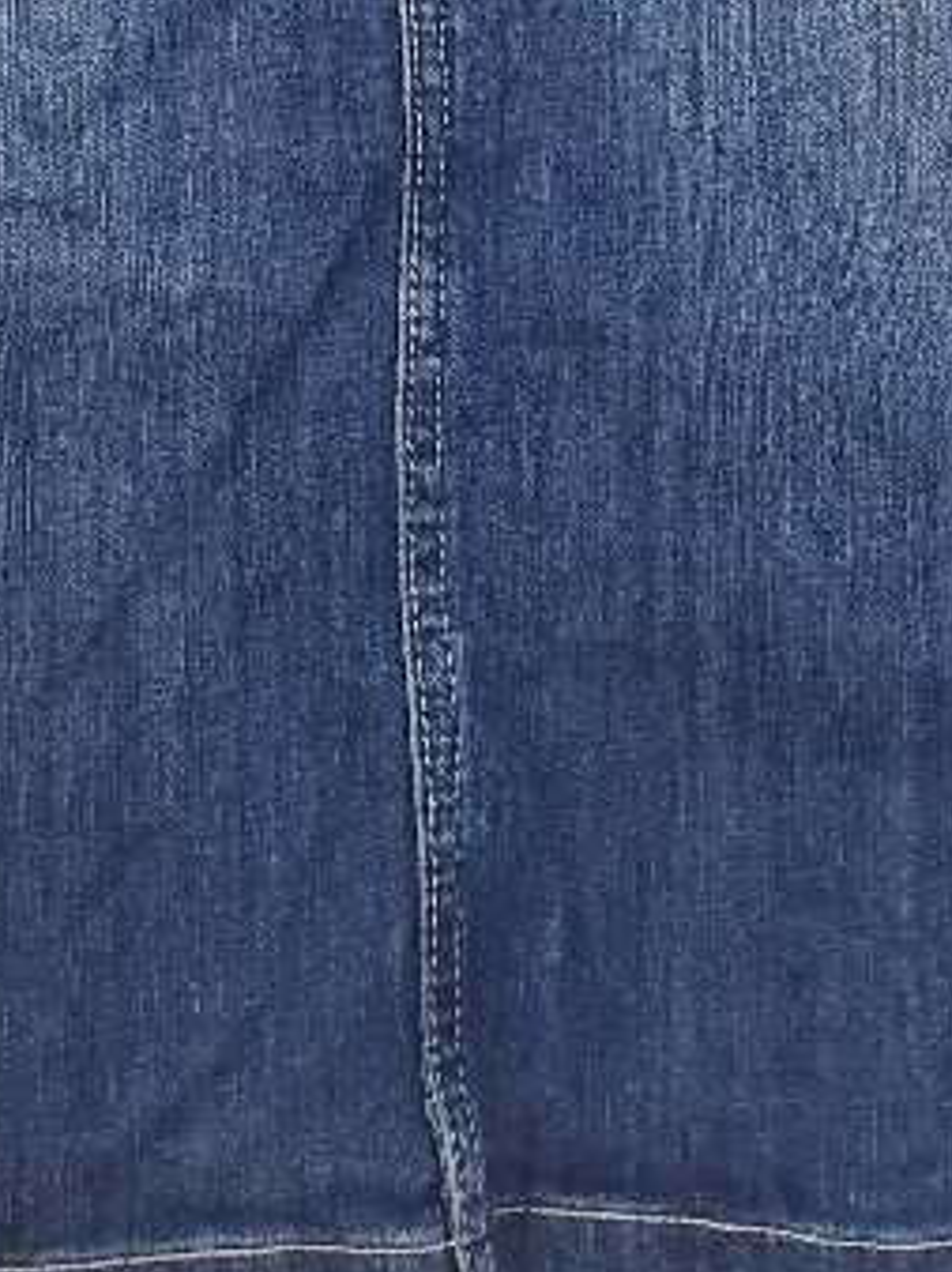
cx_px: 324
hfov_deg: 18.4
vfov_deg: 22.3
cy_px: -297
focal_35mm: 80
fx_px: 2937
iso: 400
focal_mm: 4.65
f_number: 1.8
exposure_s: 1/50
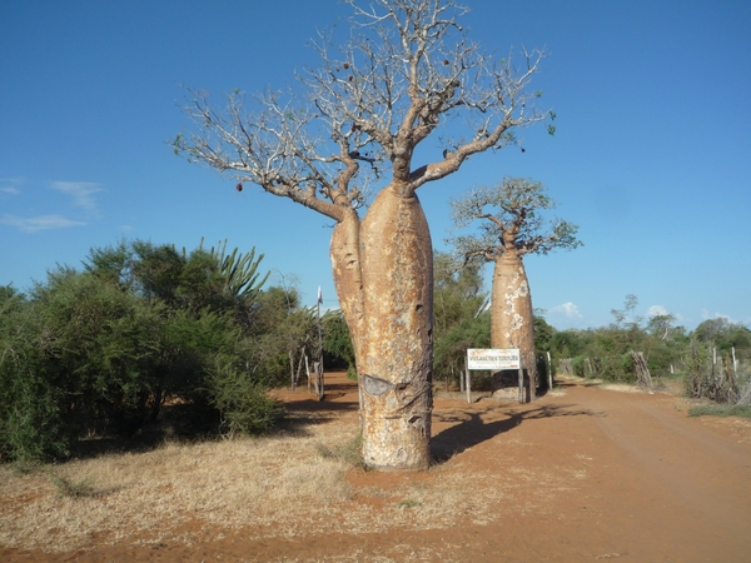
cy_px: 282
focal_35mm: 30
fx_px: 651
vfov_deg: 46.8
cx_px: 376
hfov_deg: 60.0
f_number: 5
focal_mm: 5.3
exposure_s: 1/800
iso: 100
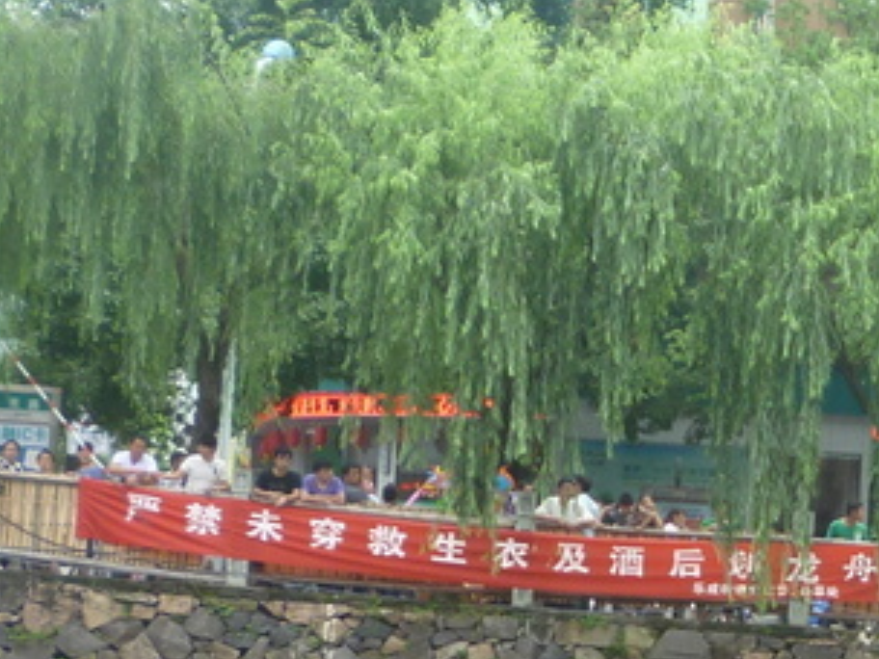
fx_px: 2692
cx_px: 989
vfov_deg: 13.8
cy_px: 643
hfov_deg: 17.8
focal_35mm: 106
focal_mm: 5.2
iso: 80
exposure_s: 1/50
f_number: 3.3
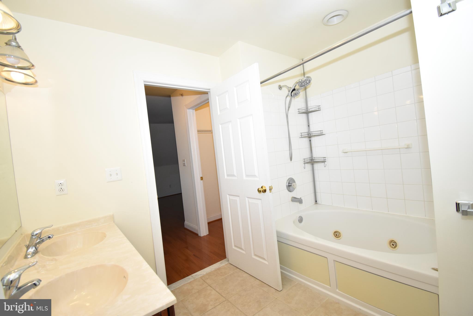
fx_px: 197
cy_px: 158
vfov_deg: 77.3
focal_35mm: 15
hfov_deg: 100.4
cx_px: 236
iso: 800
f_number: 4.5
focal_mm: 10
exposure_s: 1/125
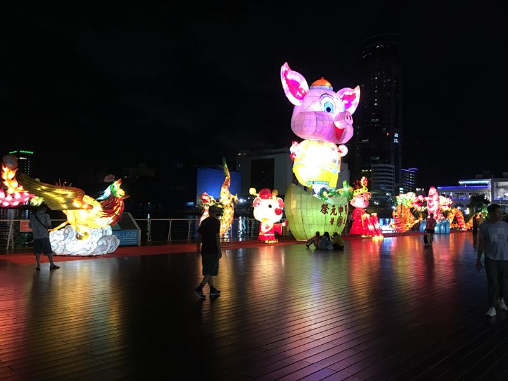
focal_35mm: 29
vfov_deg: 48.2
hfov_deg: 61.7
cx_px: 254
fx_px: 426
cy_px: 190
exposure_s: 1/10
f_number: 2.2
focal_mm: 4.15
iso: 100
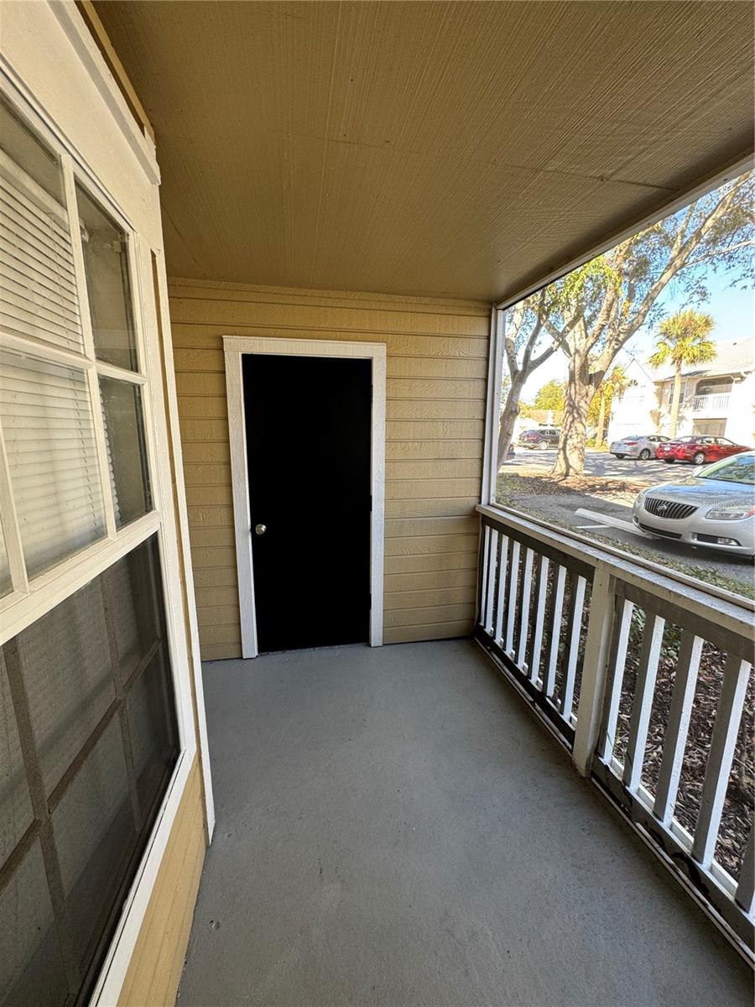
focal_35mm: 14
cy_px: 504
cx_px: 378
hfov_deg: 85.7
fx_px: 407
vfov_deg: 102.1
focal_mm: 2.22
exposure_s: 1/99
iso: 125
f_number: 2.2
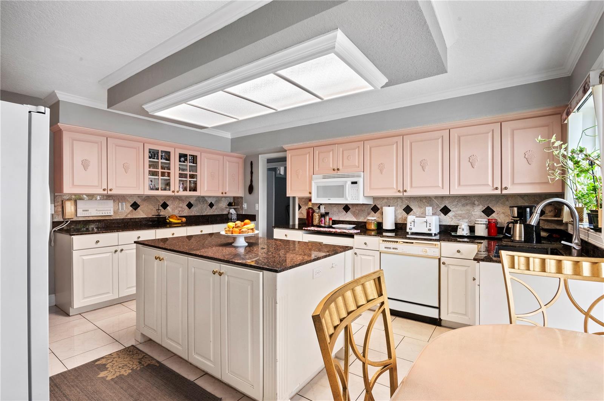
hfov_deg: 96.8
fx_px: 268
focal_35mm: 16
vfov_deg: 73.6
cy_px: 200
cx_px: 302
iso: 250
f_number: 10
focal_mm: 16
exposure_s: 1/25
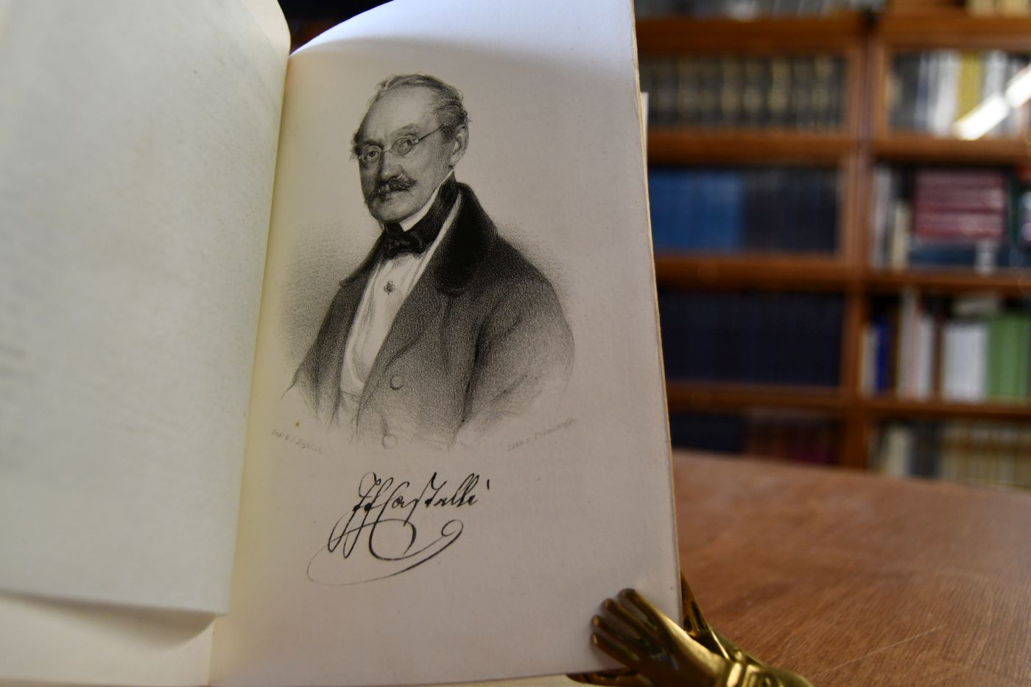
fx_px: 945
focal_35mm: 33
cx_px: 516
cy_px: 344
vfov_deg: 40.0
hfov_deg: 57.2
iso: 800
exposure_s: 1/125
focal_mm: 22
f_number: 3.5
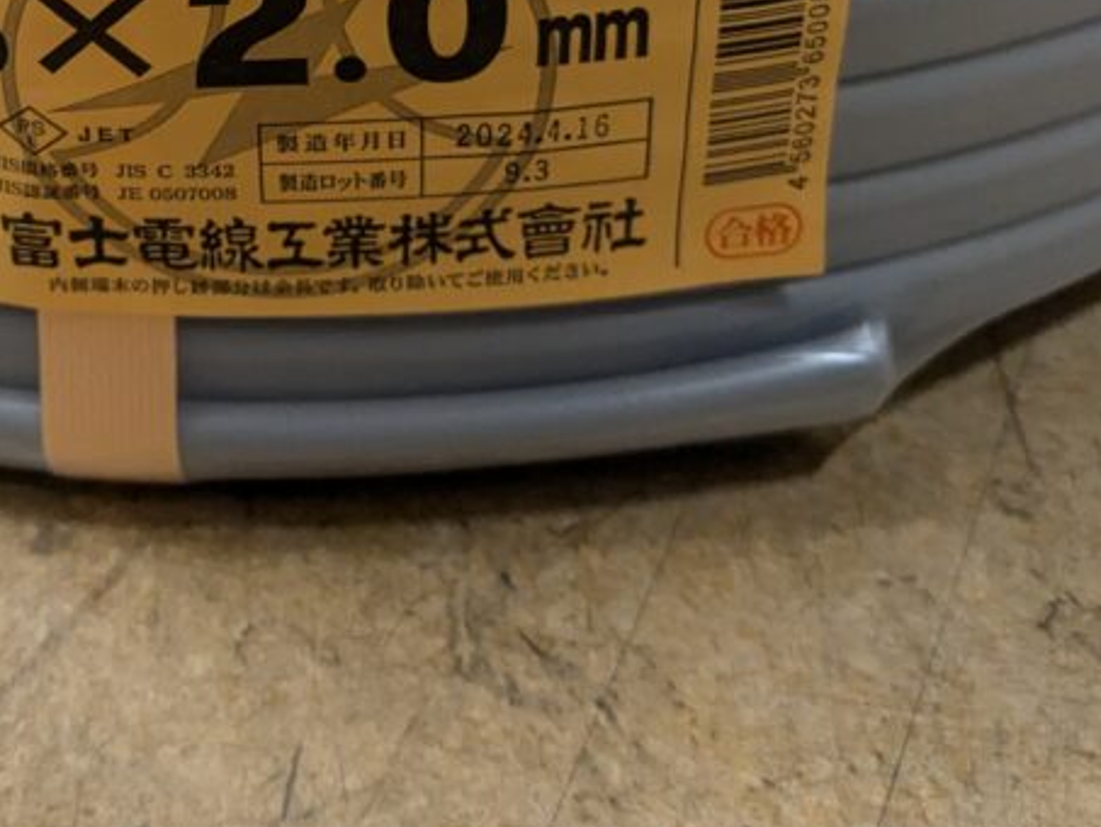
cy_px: -73
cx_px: 306
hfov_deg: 31.2
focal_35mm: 61
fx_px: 1941
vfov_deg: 22.7
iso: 771
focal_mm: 4.38
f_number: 1.73
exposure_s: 1/120
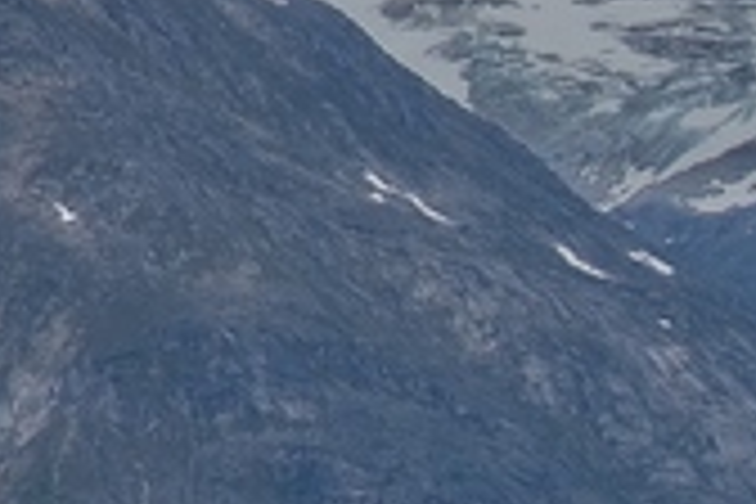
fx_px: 19234
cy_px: 716
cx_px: 1966
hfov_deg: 2.2
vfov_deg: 1.5
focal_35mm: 916
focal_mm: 120
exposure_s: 1/250
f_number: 8
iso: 100
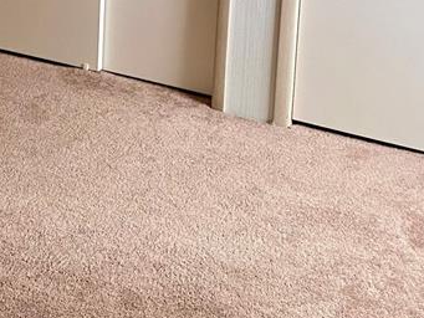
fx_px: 956
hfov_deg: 24.7
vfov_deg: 17.6
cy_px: -102
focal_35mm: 78
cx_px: 97
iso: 100
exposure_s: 1/60
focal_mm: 4.25
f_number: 1.8
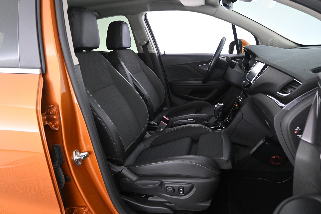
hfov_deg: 68.9
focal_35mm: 26
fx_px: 234
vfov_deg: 49.1
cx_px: 160
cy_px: 107
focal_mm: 17.5
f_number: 3.5
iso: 3200
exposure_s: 1/30
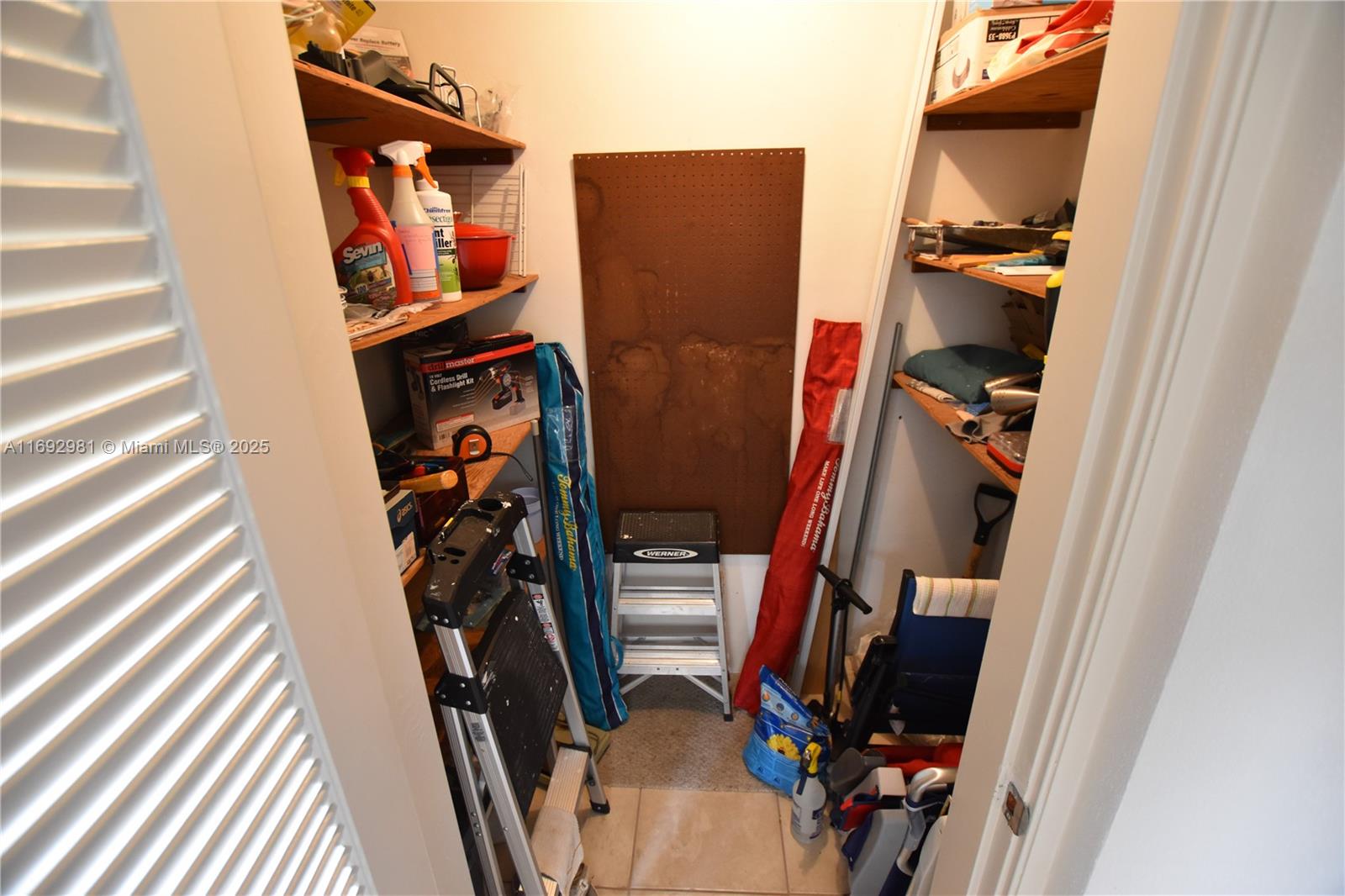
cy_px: 448
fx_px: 560
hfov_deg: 100.4
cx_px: 672
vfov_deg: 77.3
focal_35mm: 15
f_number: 3.5
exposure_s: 1/60
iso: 1100
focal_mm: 10
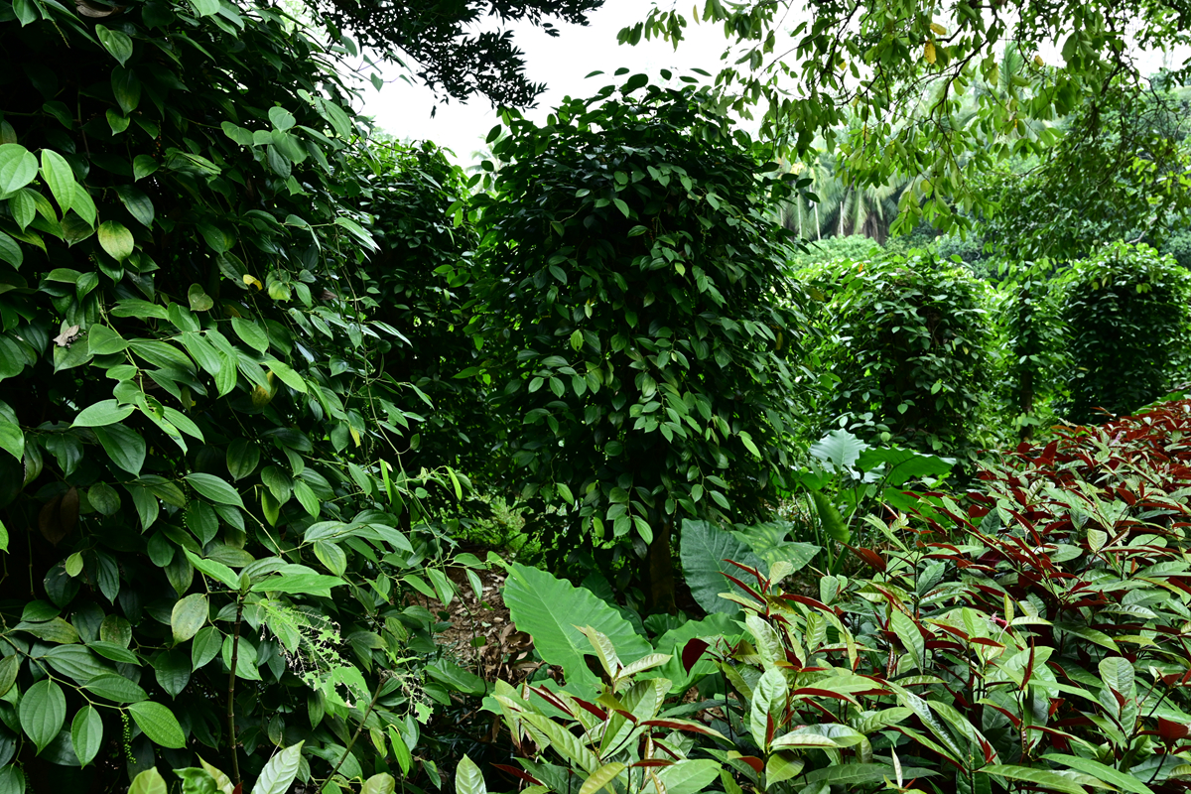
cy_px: 397
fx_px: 794
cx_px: 596
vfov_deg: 53.1
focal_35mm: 24
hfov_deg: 73.7
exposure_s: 1/100
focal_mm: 24
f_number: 8
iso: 400
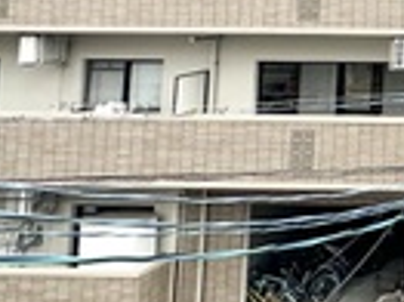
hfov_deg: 18.4
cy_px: -125
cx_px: 783
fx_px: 875
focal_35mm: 75
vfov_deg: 17.9
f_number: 2.2
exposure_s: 1/2959
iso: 50
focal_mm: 2.22
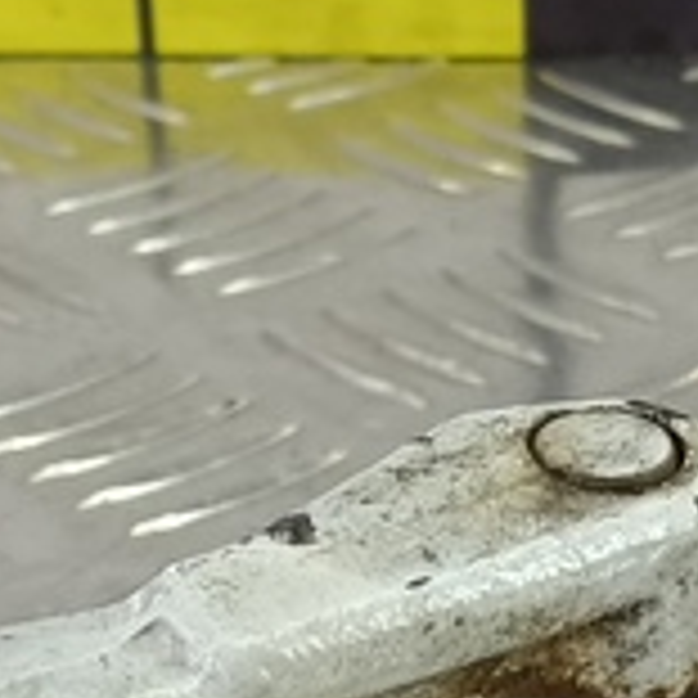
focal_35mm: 134
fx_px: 3057
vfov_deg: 12.6
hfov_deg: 12.9
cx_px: 630
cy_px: 946
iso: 128
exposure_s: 1/50
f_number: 1.6
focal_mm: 4.11
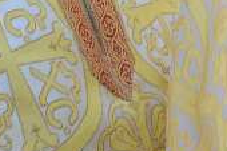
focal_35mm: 657
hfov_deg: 3.1
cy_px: -174
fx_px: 4139
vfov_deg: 2.1
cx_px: 510
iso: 500
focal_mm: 62
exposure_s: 1/100
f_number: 6.3
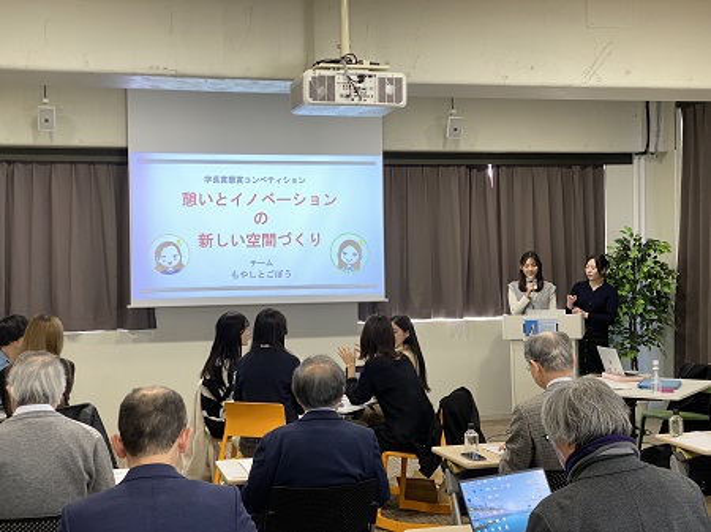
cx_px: 356
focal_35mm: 52
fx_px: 1067
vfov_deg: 28.0
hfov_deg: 36.8
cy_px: 266
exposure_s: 1/50
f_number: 2
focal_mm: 6
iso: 100
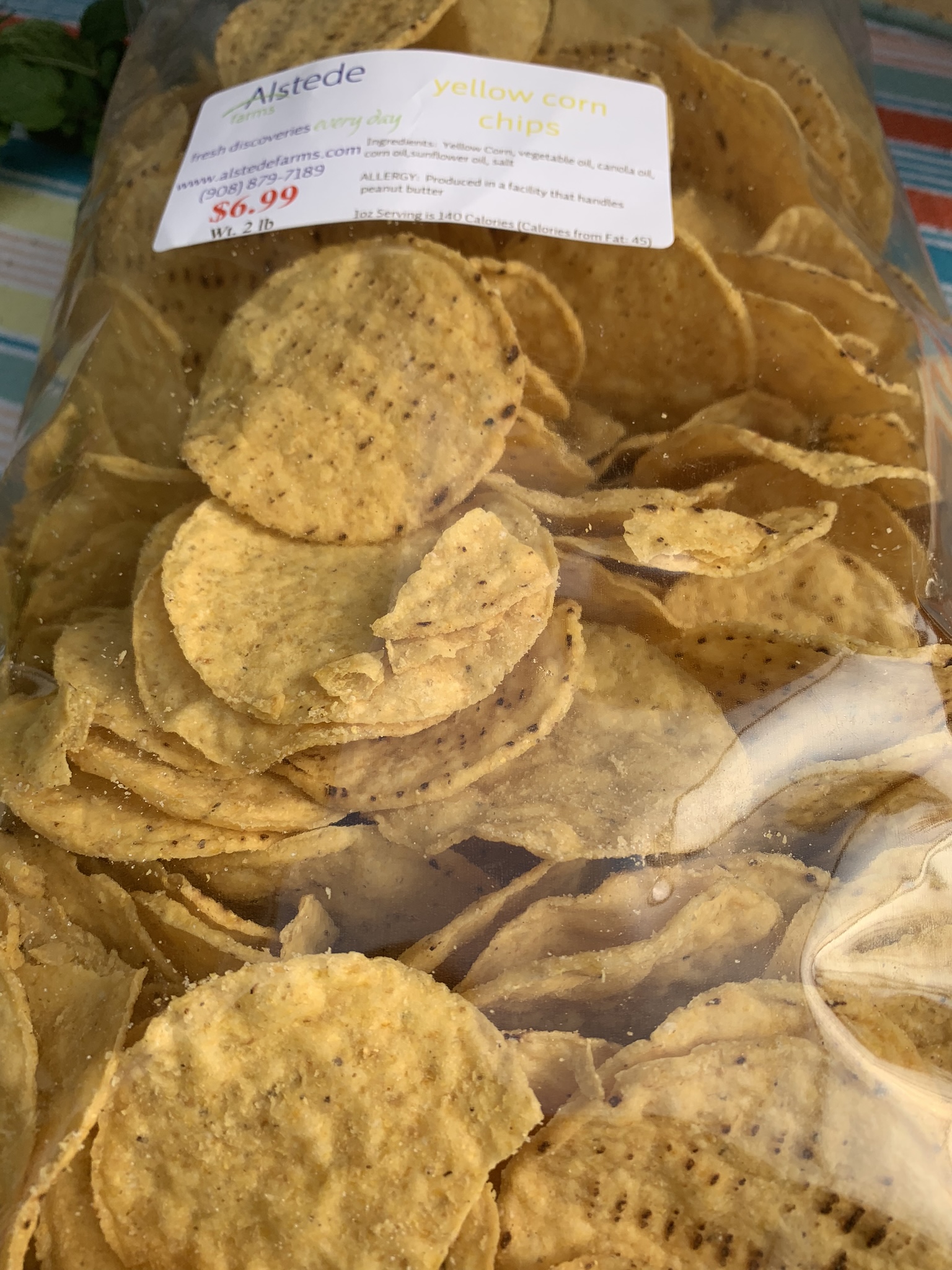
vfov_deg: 67.3
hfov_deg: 53.1
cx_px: 476
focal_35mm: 26
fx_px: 953
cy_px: 635
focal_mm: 4.25
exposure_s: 1/1387
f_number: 1.8
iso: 25
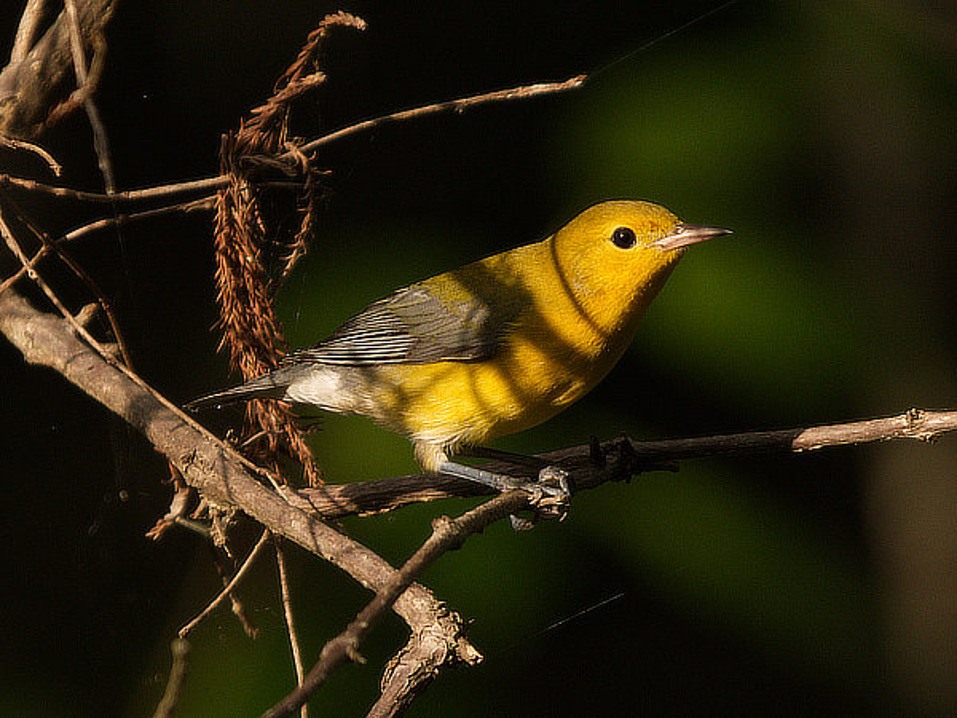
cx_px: 478
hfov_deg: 2.5
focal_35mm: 800
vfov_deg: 1.9
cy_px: 359
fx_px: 22117
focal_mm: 400
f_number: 6.3
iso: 500
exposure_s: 1/640
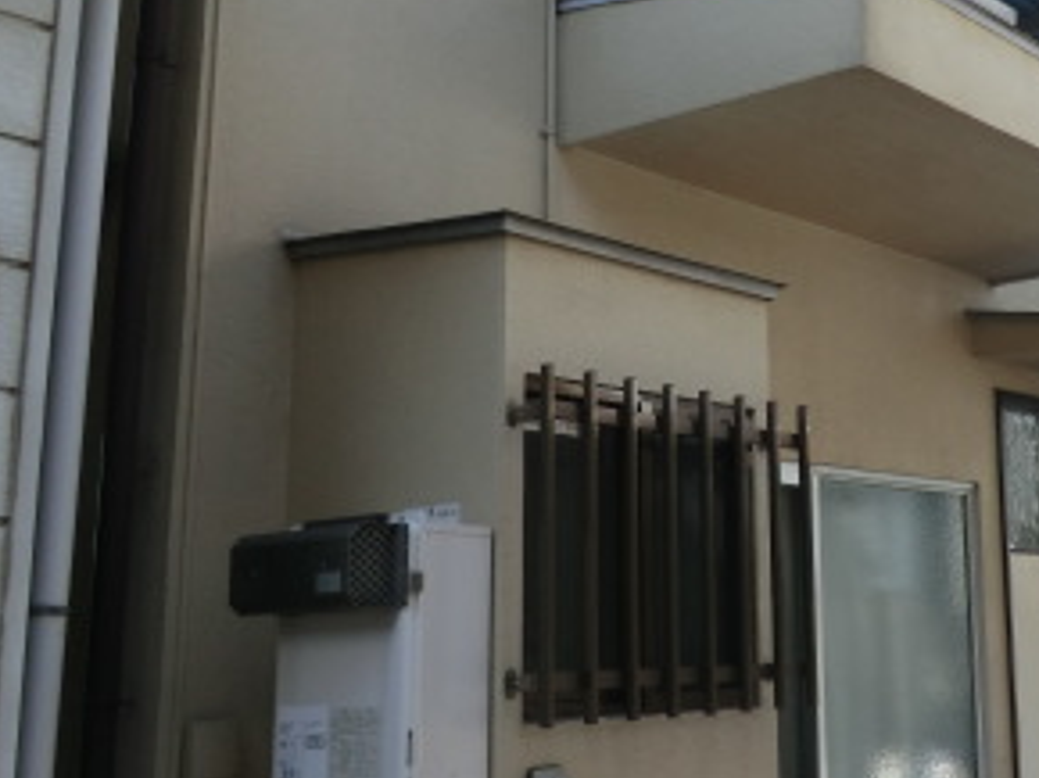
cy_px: 290
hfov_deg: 33.5
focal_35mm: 53
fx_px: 1589
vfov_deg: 27.4
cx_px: 1007
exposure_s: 1/160
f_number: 3.2
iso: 80
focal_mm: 4.3
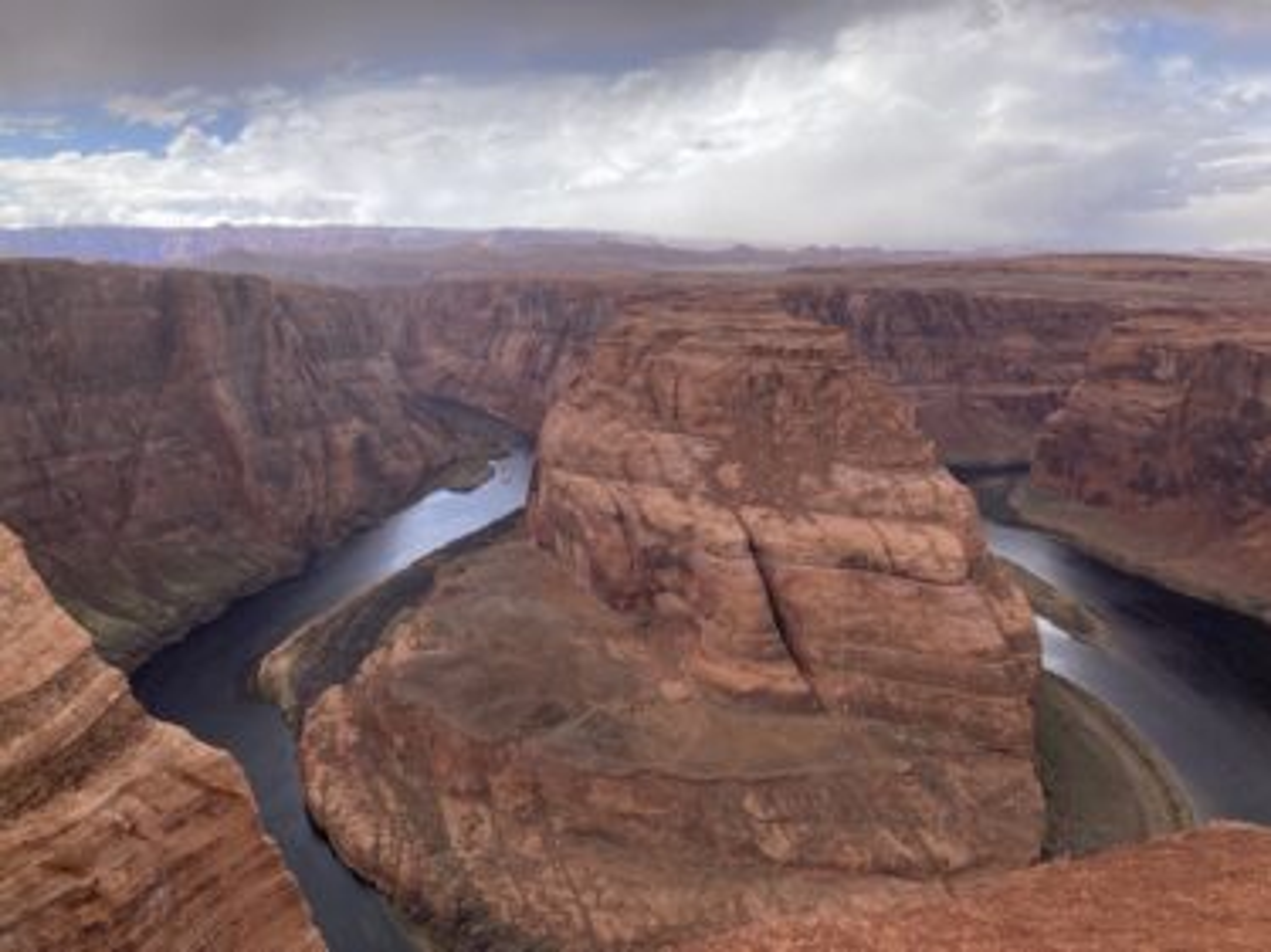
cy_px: 476
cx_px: 636
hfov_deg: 63.5
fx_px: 1028
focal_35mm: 28
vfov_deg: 49.7
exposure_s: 1/1033
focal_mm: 3.99
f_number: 1.8
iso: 20
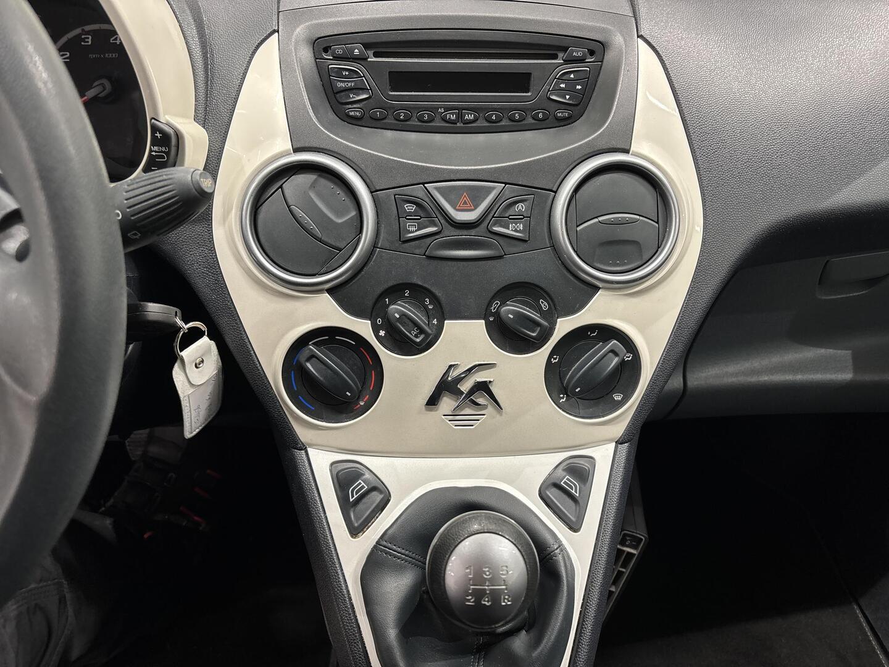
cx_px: 444
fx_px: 668
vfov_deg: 53.1
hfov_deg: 67.3
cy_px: 334
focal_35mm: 26
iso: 160
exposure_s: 1/50
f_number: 1.6
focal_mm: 5.96
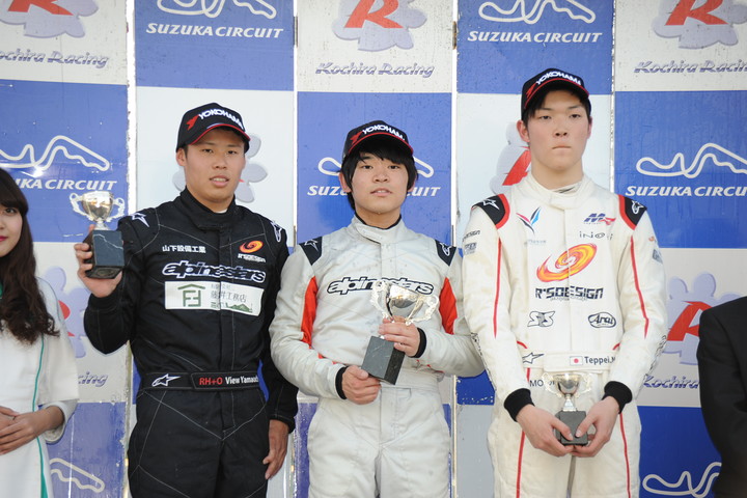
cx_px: 374
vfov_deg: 9.1
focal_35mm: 150
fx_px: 3112
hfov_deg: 13.7
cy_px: 249
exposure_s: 1/125
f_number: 5.6
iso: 400
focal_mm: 150
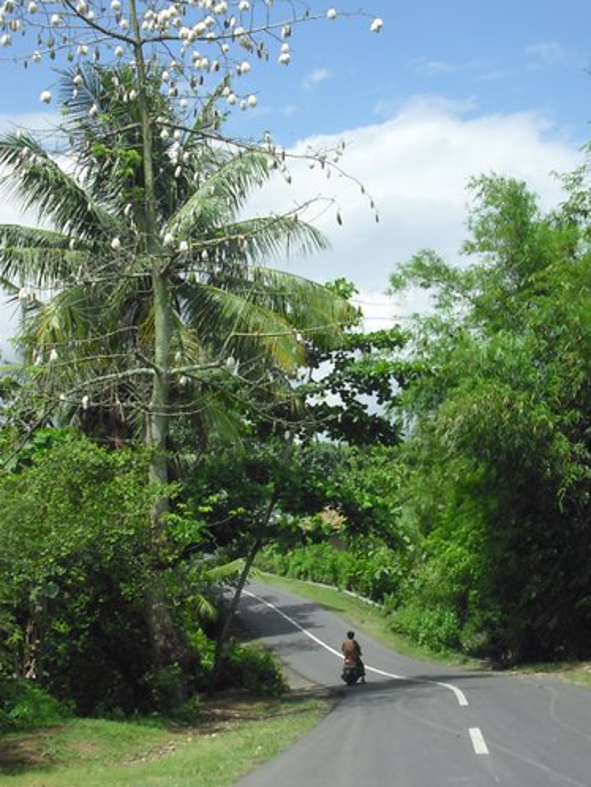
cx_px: 333
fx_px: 1387
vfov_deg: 31.6
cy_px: 356
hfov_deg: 24.0
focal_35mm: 61
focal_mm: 6.2
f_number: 8
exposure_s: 1/250
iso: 100
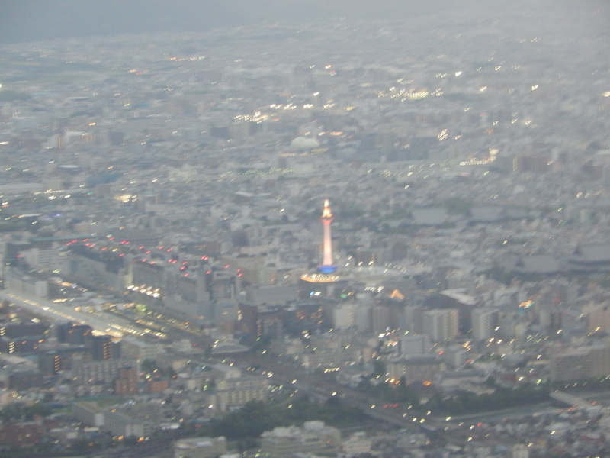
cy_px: 229
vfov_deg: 9.0
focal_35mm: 165
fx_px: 2908
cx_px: 305
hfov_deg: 12.0
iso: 800
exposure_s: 1/8
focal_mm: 29.4
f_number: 5.6
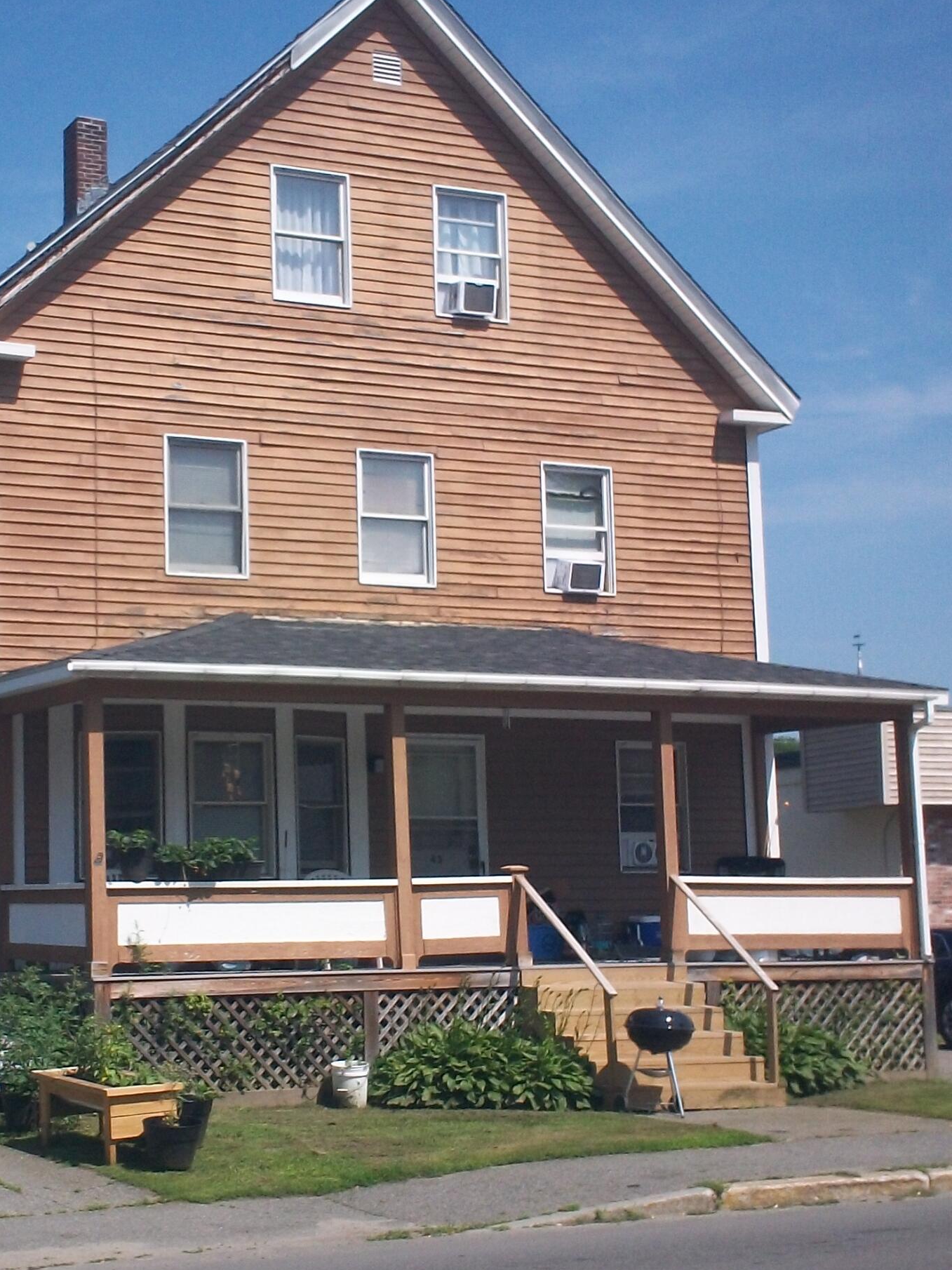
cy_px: 653
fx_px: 2311
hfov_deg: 23.1
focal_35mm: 63
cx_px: 276
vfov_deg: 30.7
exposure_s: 1/640
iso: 80
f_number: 4.5
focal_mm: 6.3
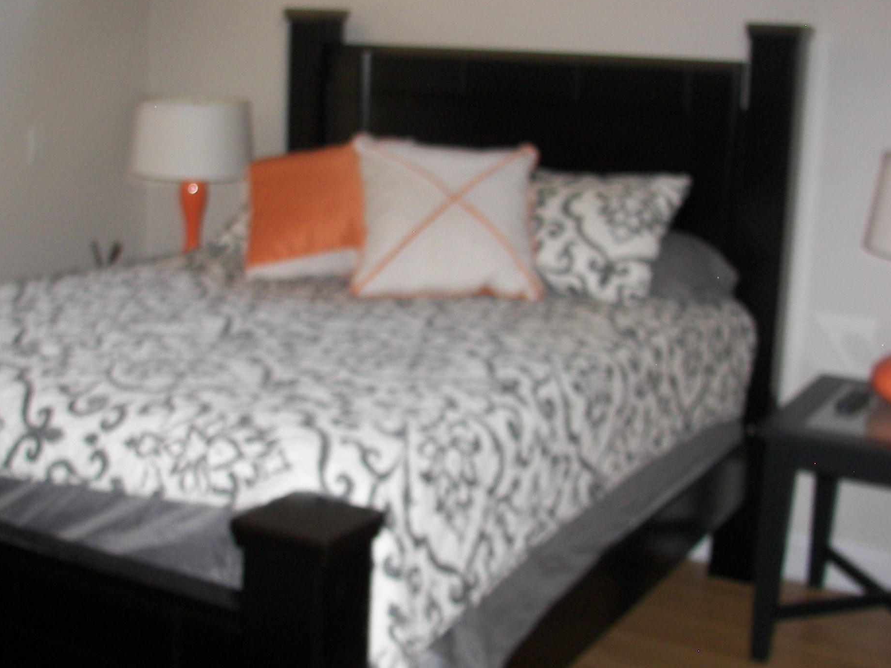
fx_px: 1313
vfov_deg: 28.5
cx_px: 411
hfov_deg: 37.5
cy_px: 257
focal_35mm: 51
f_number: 2.8
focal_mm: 6
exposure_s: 1/30
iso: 100
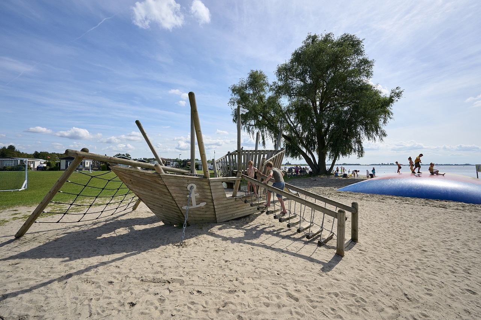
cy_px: 160
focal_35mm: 14
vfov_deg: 81.1
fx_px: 187
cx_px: 240
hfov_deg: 104.3
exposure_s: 1/2500
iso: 400
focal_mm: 14
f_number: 7.1
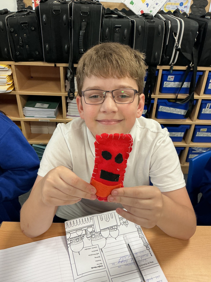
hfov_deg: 48.2
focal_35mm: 29
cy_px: 141
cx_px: 106
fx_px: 236
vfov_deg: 61.7
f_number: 1.8
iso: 100
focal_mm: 3
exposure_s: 1/60
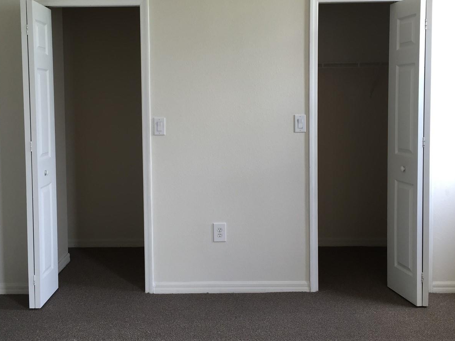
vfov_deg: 36.7
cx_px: 209
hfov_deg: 47.8
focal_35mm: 39
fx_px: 513
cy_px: 143
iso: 40
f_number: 2.2
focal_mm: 4.15
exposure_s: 1/60
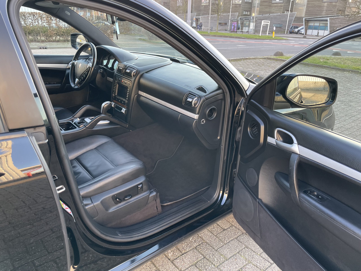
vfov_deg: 53.1
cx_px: 180
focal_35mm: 26
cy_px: 136
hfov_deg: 67.3
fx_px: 271
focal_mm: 4.2
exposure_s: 1/121
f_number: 1.6
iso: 80
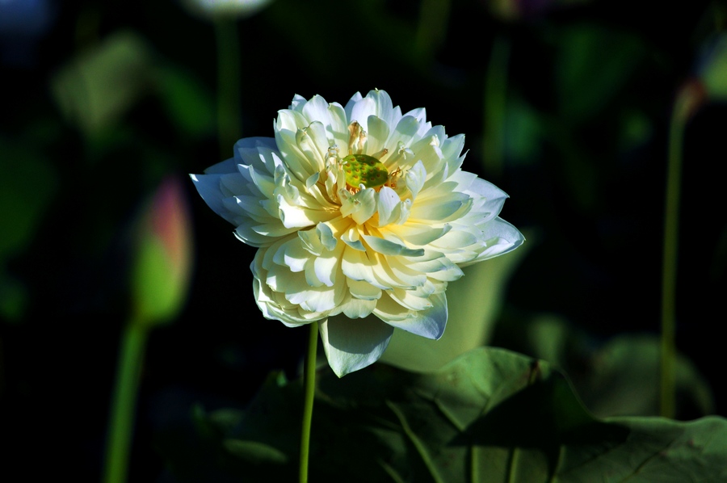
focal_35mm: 450
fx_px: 9077
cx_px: 364
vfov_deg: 3.0
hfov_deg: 4.6
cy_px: 242
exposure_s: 1/2500
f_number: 5.6
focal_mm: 300
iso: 200
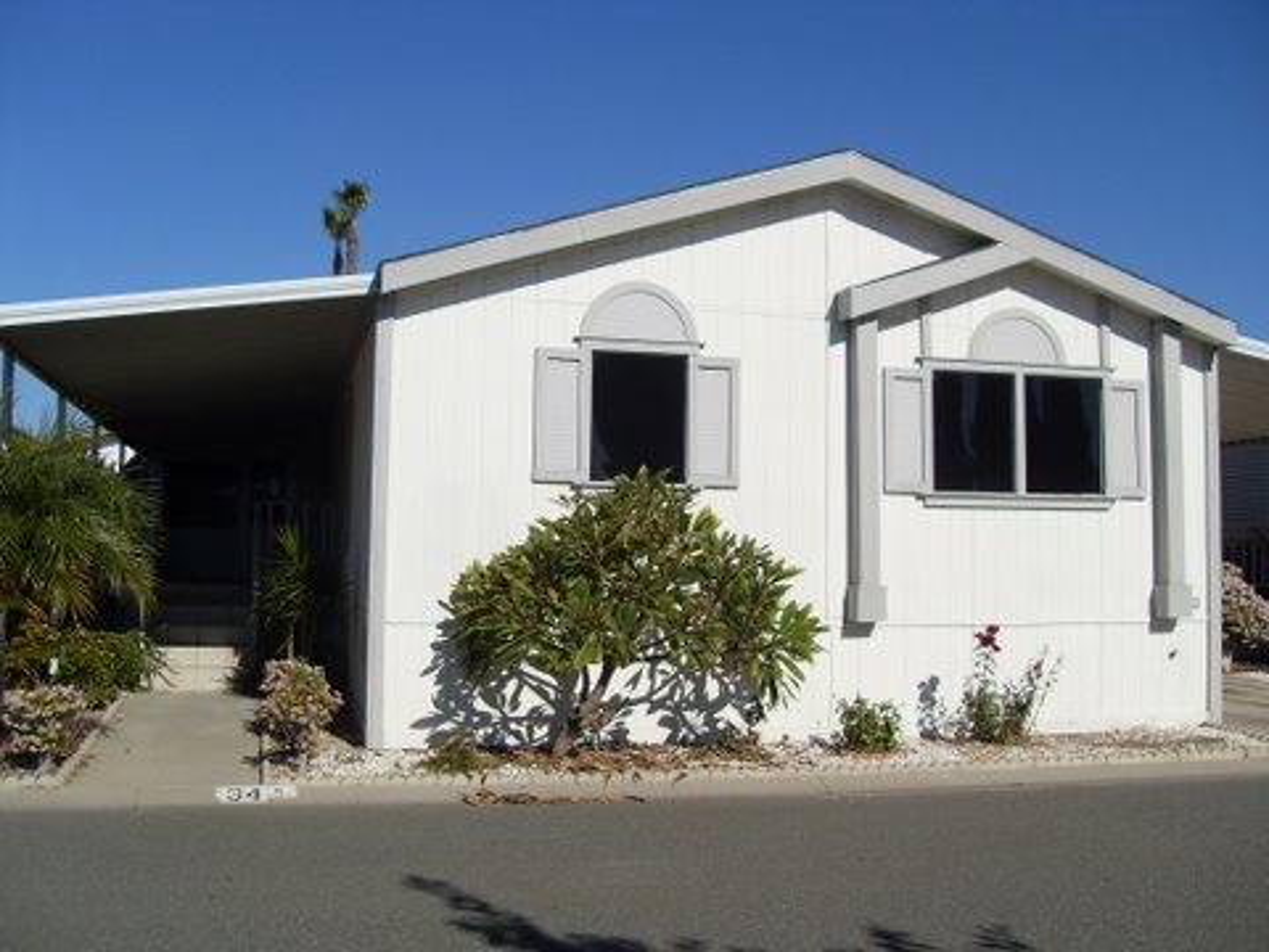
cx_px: 634
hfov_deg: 52.6
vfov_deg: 40.7
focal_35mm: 35
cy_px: 476
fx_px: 1283
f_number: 7
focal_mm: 6.3
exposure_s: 1/750
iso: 80
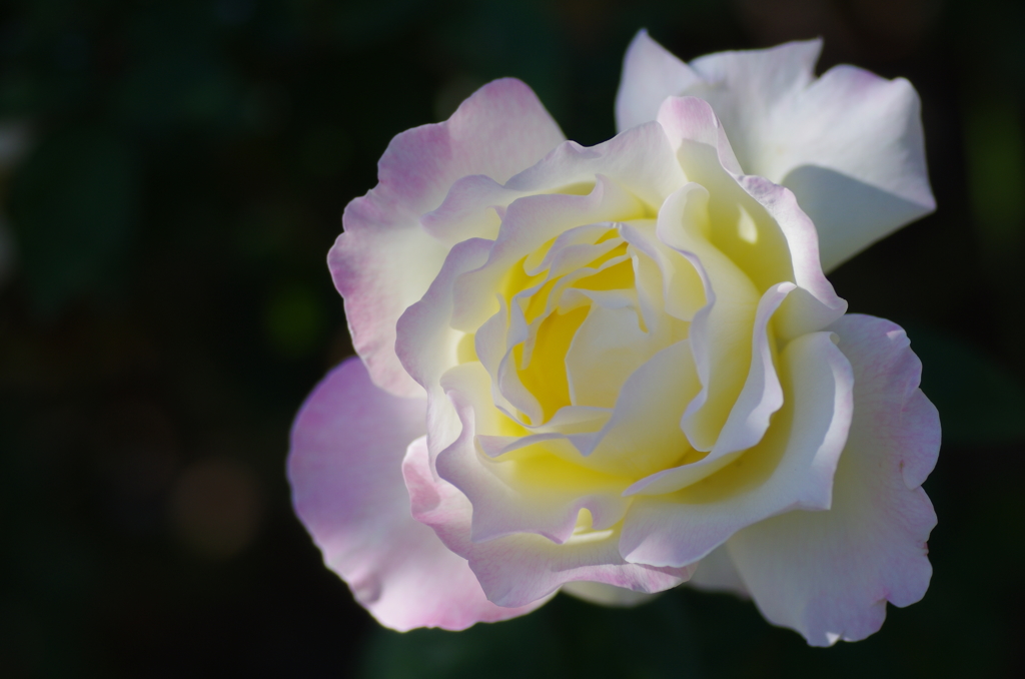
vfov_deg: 10.1
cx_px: 512
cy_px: 340
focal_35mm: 135
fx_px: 3835
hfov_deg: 15.2
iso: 200
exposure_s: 1/2000
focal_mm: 90
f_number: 2.8
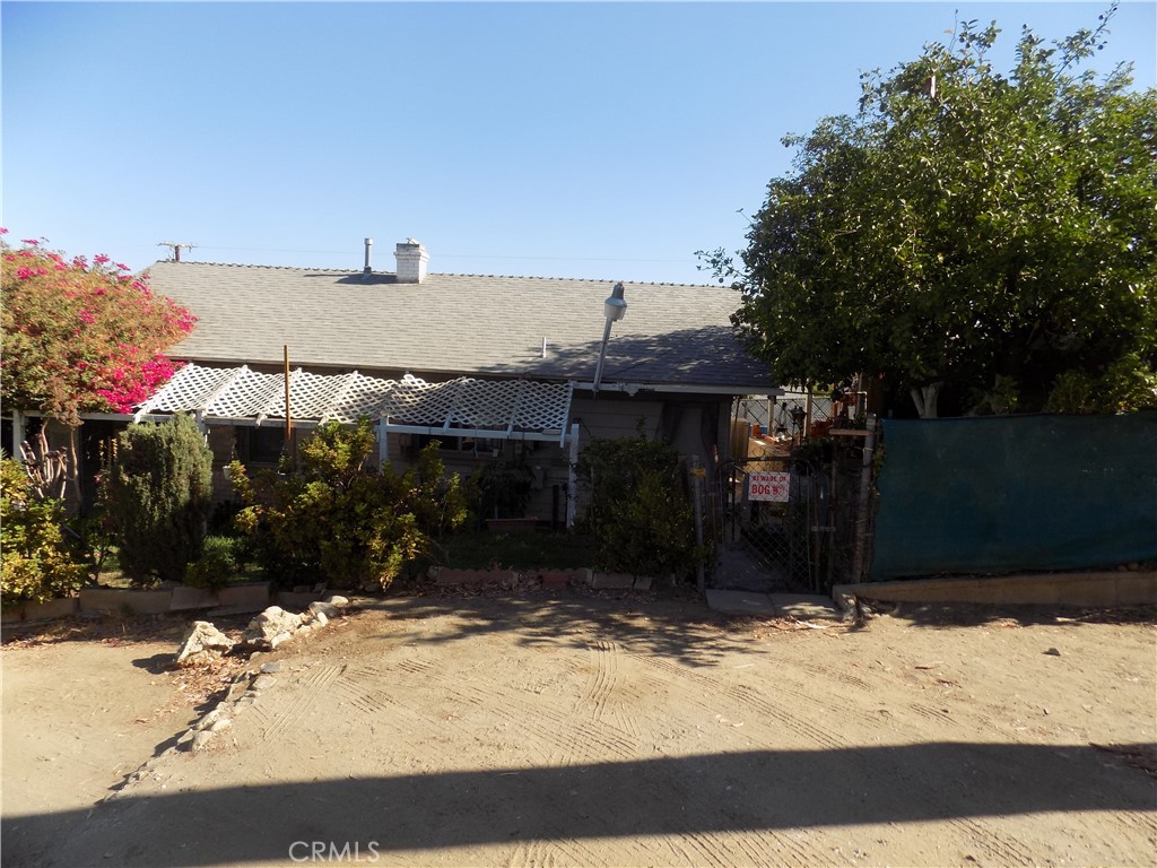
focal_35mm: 23
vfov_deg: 58.9
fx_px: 769
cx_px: 578
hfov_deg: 73.9
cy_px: 434
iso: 80
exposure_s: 1/640
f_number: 3.1
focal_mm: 4
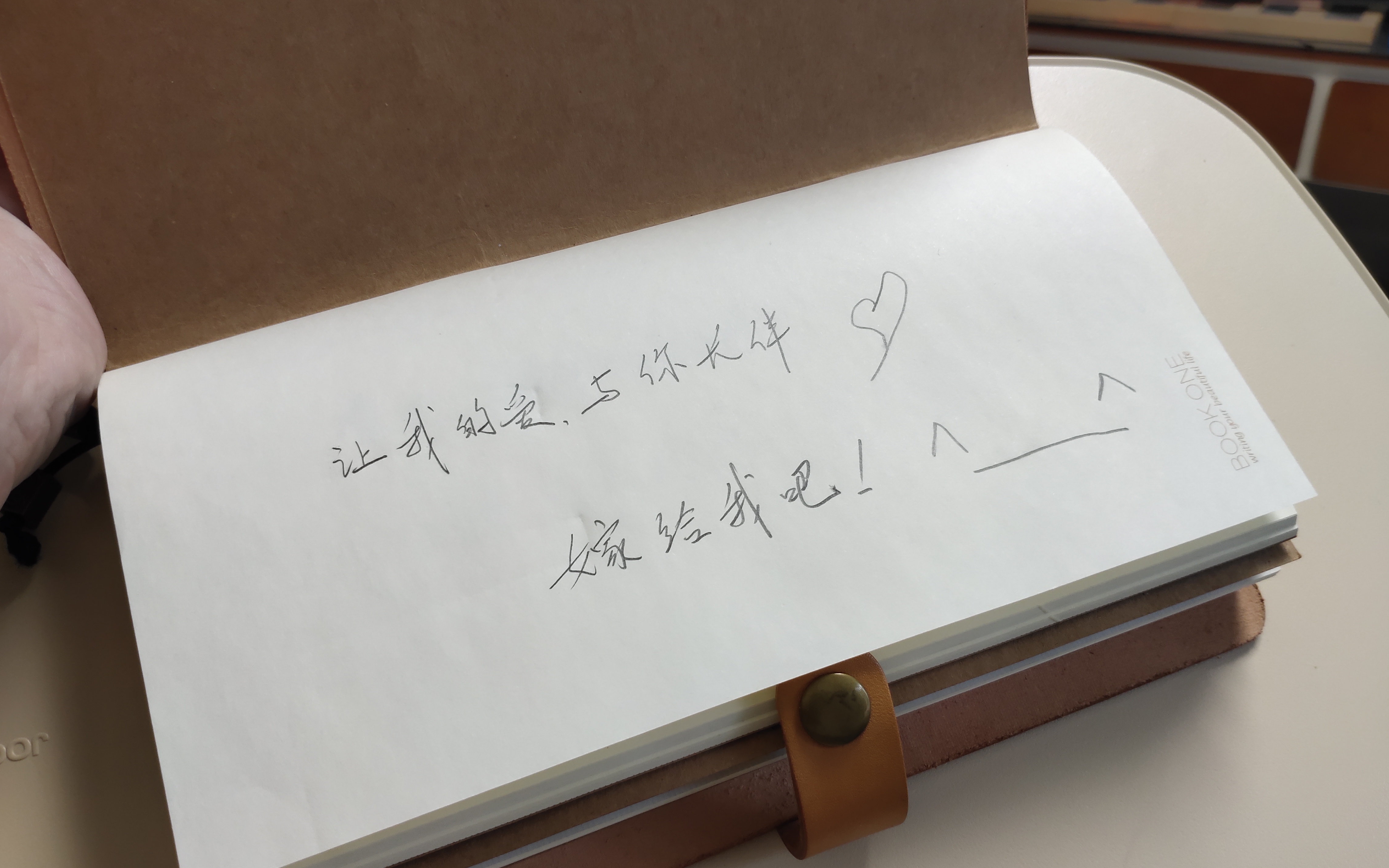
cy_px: 484
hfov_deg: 64.6
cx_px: 695
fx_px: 1098
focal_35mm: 29
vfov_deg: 43.1
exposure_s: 1/50
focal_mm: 4.05
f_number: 1.78
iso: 197
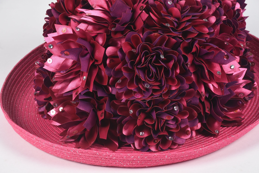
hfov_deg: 9.8
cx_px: 130
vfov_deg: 6.6
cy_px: 86
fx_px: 1512
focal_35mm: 210
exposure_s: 1/125
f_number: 13
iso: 200
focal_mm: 140
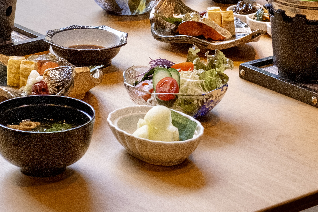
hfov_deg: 13.8
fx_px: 1316
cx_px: 130
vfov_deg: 9.1
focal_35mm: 149
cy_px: -22
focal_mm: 39
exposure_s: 1/500
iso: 3200
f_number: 5
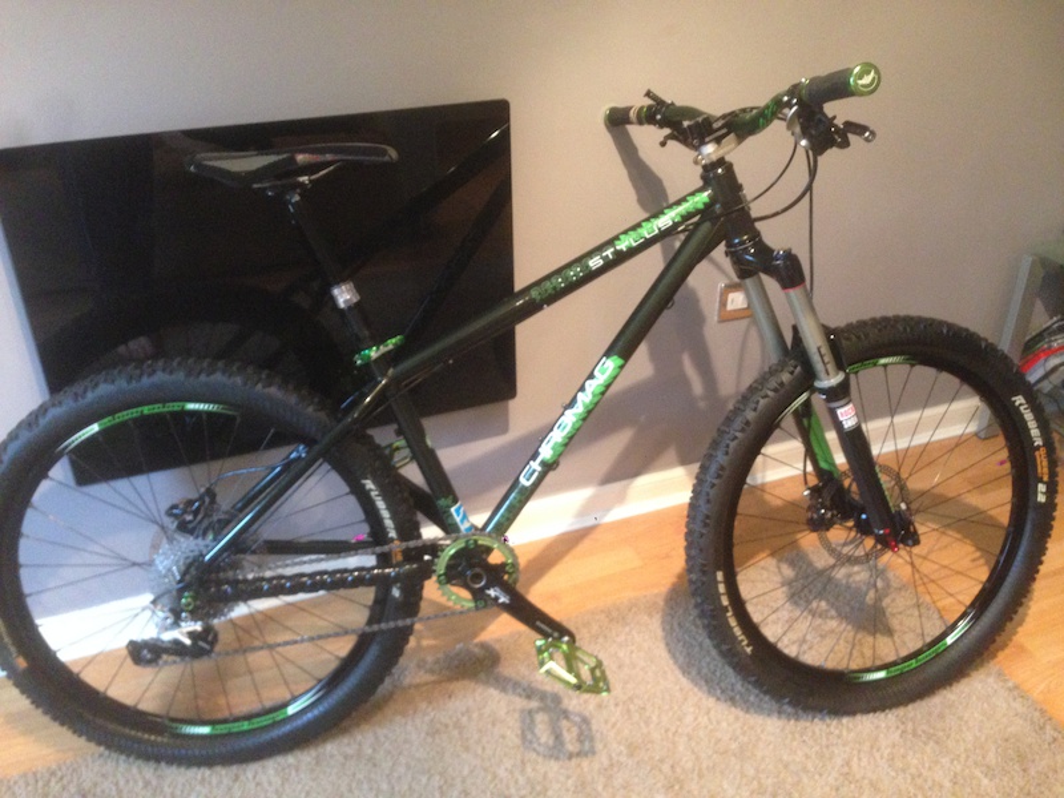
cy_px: 399
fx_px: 1014
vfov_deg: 42.9
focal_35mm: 33
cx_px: 532
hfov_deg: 55.4
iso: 400
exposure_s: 1/17
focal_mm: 4.12
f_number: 2.4
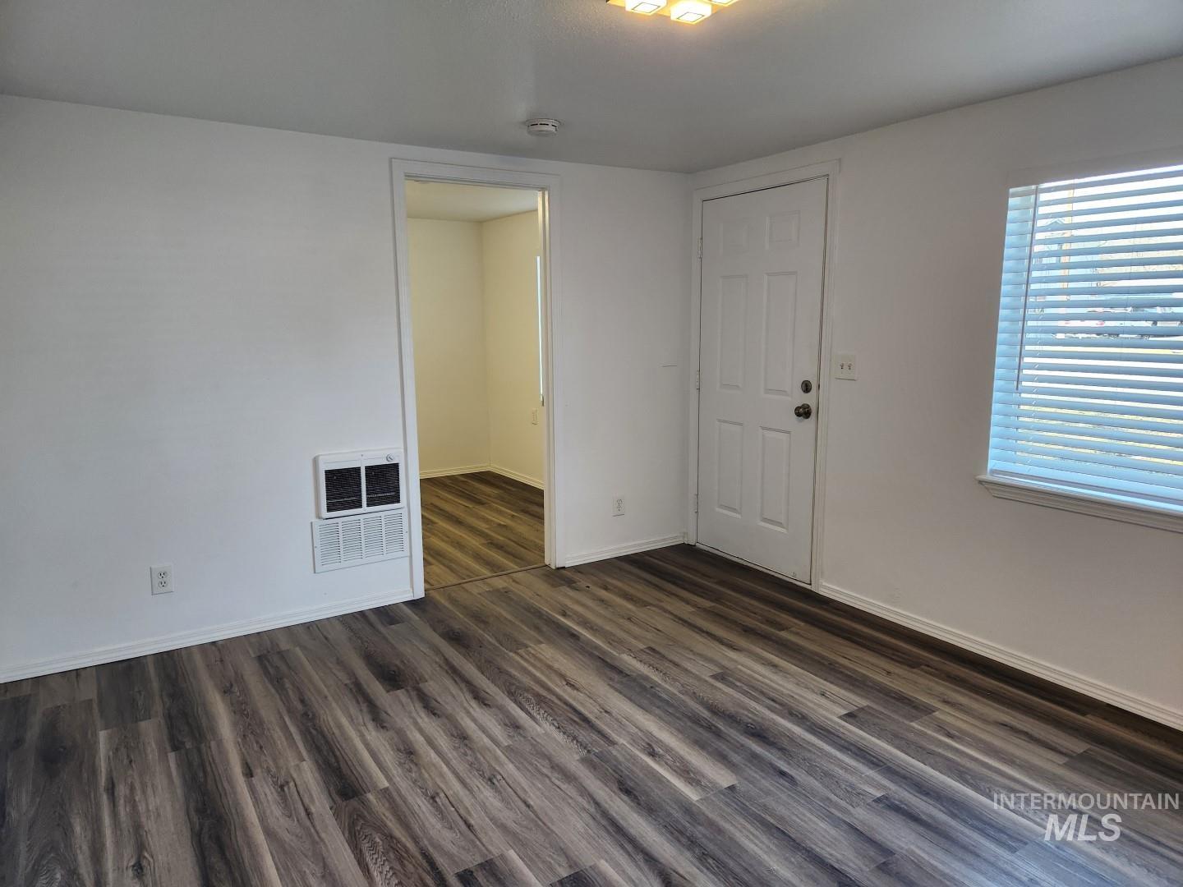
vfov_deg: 58.9
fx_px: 786
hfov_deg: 73.9
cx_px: 592
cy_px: 444
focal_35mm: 23
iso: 160
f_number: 1.8
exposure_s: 1/120
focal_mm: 5.4
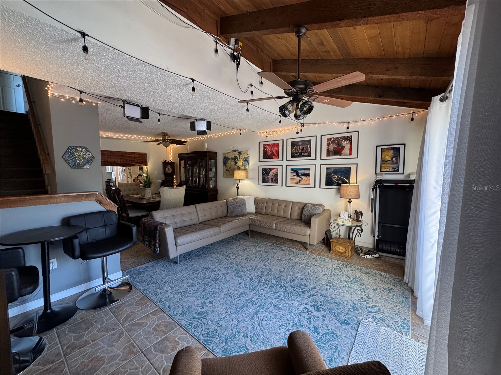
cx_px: 250
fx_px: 203
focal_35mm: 14
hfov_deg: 102.1
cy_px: 188
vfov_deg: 85.7
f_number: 2.2
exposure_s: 1/120
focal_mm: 2.22
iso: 250
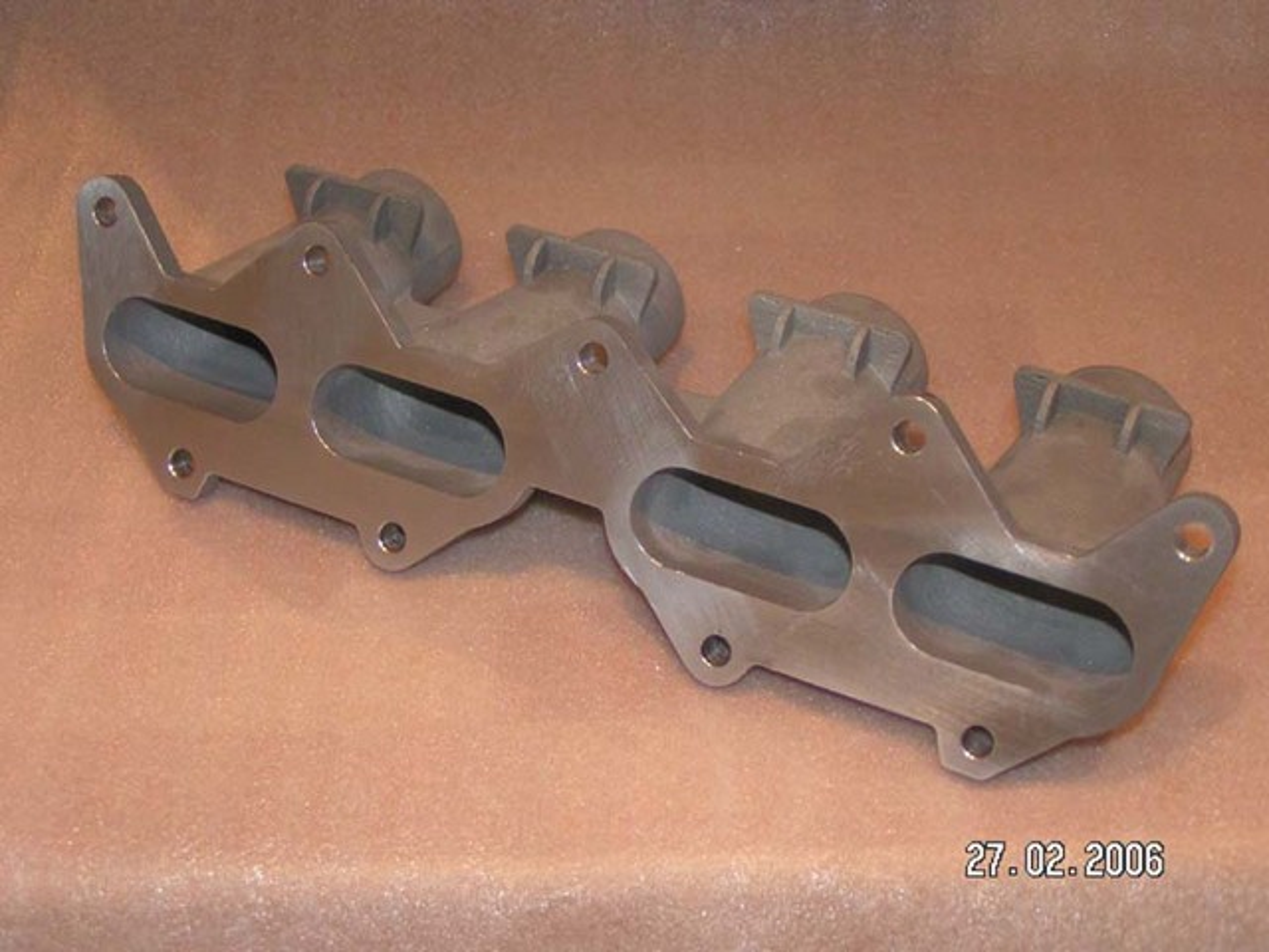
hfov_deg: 35.5
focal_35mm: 54
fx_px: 1980
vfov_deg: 27.0
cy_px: 476
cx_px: 634
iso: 200
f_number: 3.2
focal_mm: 8.3
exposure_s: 1/60
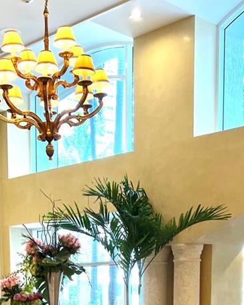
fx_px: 605
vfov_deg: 25.6
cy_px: 358
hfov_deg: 22.7
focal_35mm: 67
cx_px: 81
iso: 80
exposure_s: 1/60
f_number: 1.5
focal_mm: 5.7
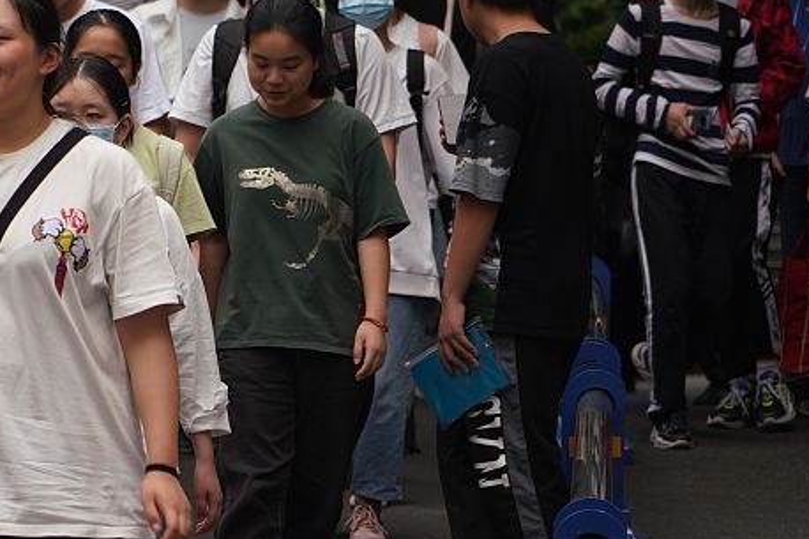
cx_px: -170
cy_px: 277
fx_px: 6177
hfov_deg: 7.4
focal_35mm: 275
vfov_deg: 5.0
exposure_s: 1/320
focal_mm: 105
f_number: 4
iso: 320
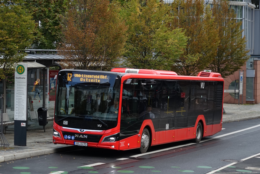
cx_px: 130
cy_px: 87
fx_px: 809
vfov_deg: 12.2
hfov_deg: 18.3
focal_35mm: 112
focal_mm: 40.95
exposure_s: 1/250
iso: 125
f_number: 4
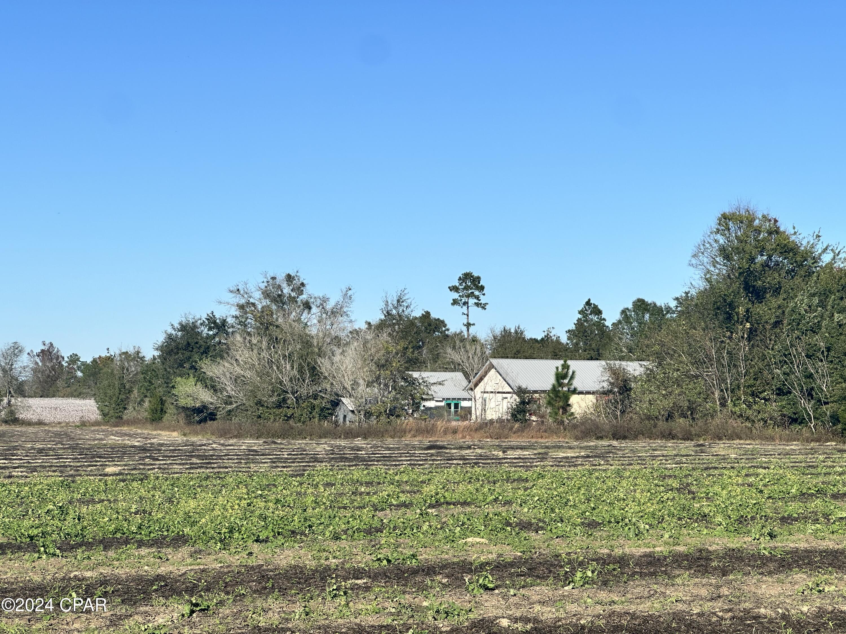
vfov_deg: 19.1
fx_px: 1882
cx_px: 423
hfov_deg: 25.3
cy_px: 317
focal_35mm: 77
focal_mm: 9
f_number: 2.8
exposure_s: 1/1179
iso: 32
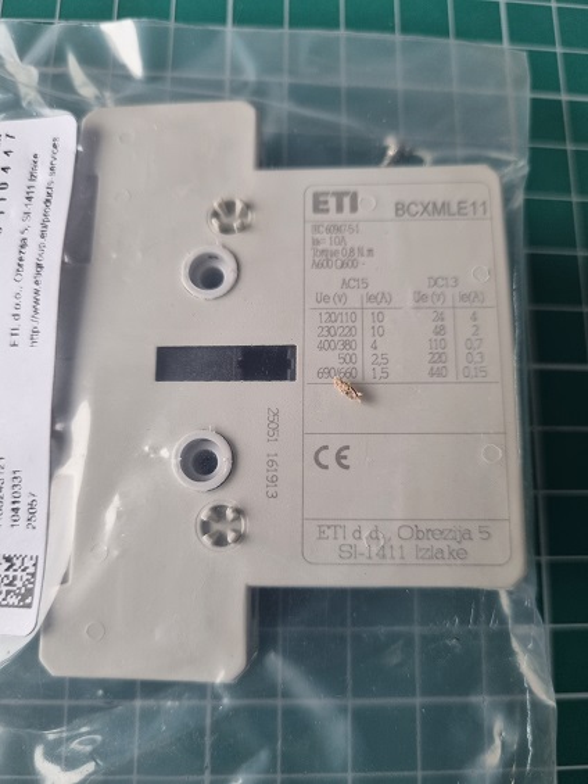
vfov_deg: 67.3
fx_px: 589
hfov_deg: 53.1
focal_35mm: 26
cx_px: 294
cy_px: 392
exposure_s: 1/100
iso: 125
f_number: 1.8
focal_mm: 5.4
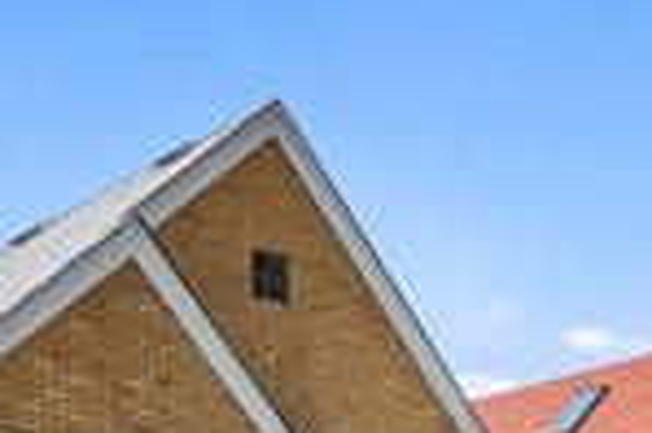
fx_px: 1339
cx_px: 114
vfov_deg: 16.7
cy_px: 654
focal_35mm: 74
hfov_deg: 26.8
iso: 50
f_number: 13
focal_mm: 22
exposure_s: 1/50
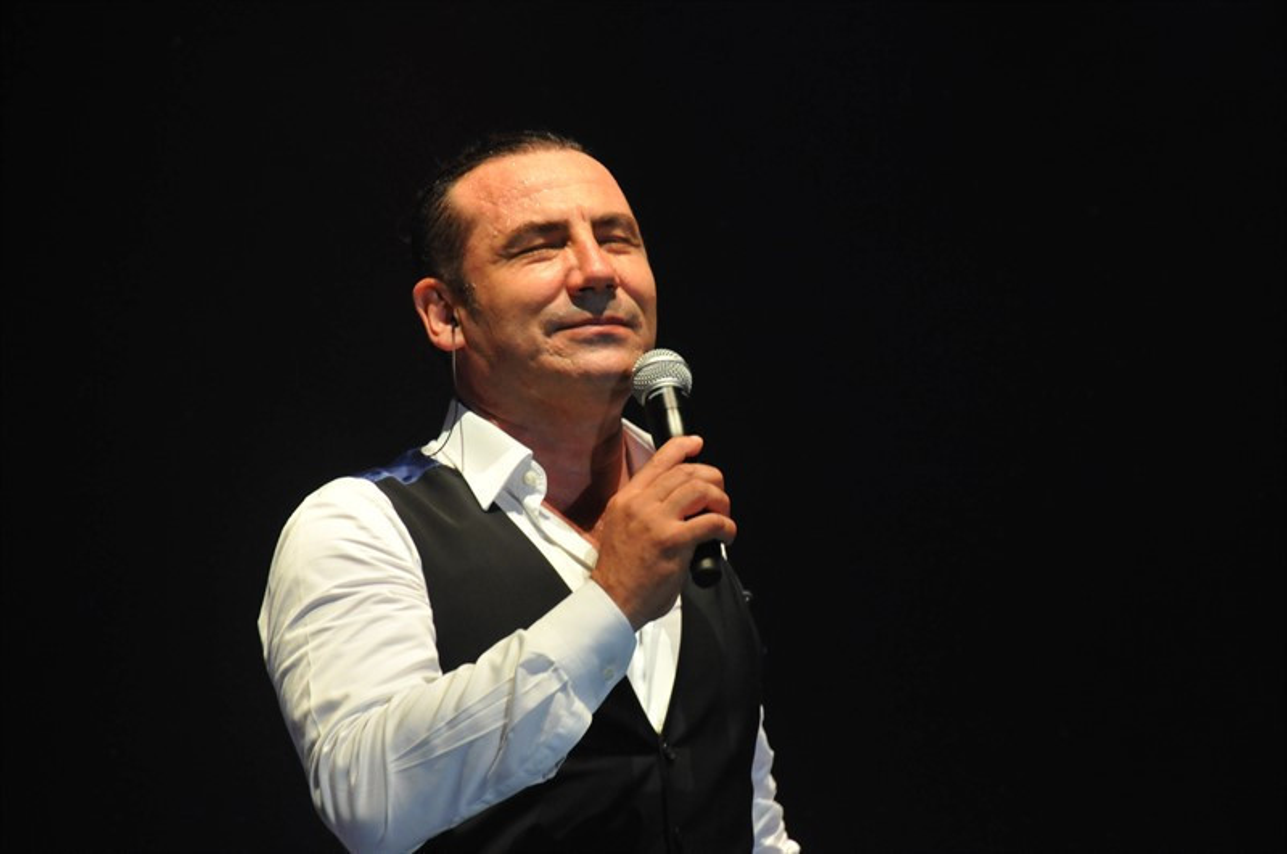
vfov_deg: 4.6
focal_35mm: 300
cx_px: 644
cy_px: 427
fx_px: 10710
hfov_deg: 6.9
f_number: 5.6
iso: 1250
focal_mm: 200
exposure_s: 1/100
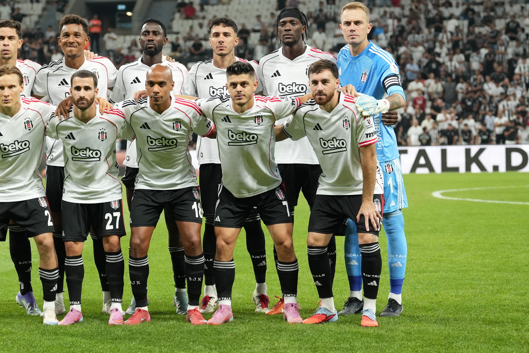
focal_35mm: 129
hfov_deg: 15.9
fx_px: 1895
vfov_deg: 10.6
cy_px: 146
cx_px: 208
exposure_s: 1/1000
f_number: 2.8
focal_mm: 70
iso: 1600
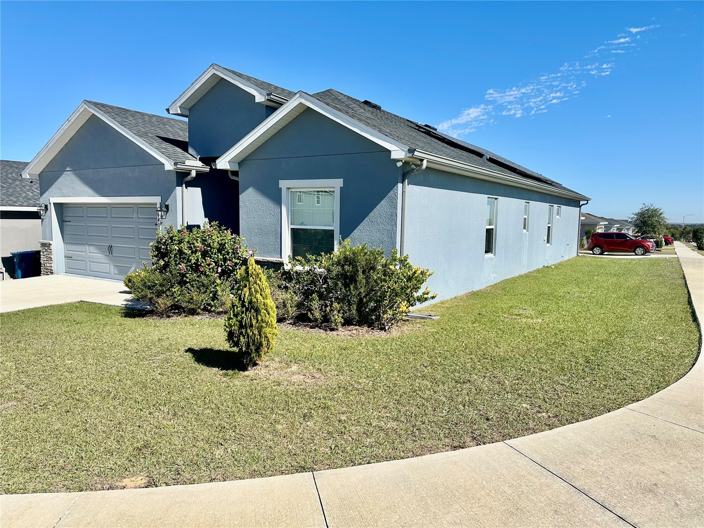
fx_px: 488
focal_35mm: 24
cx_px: 352
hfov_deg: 71.6
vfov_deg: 56.8
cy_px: 264
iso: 80
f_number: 1.78
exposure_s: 1/5525
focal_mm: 6.86
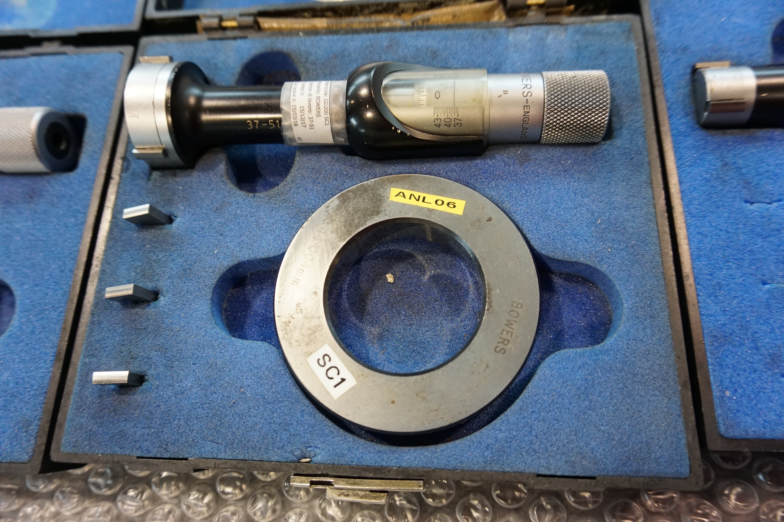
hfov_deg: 73.7
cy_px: 261
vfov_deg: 53.1
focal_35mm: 24
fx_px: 523
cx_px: 392
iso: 1000
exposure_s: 1/60
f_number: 4
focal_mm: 16
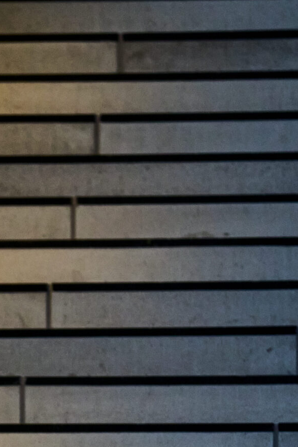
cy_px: 593
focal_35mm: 835
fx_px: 10360
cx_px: -125
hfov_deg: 1.6
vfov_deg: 2.5
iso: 1250
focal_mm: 191.3
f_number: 2.8
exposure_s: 1/160
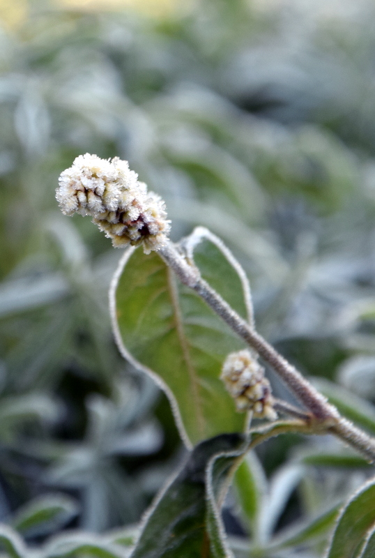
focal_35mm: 158
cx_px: 188
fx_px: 2446
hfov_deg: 8.8
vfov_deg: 13.0
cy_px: 279
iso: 400
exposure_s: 1/160
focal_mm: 105
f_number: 8
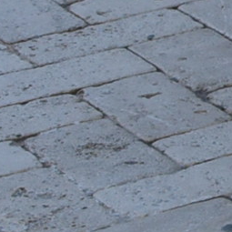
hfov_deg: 4.2
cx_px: 1102
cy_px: -447
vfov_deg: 4.5
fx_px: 2836
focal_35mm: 374
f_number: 9
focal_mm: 25
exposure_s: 1/200
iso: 400
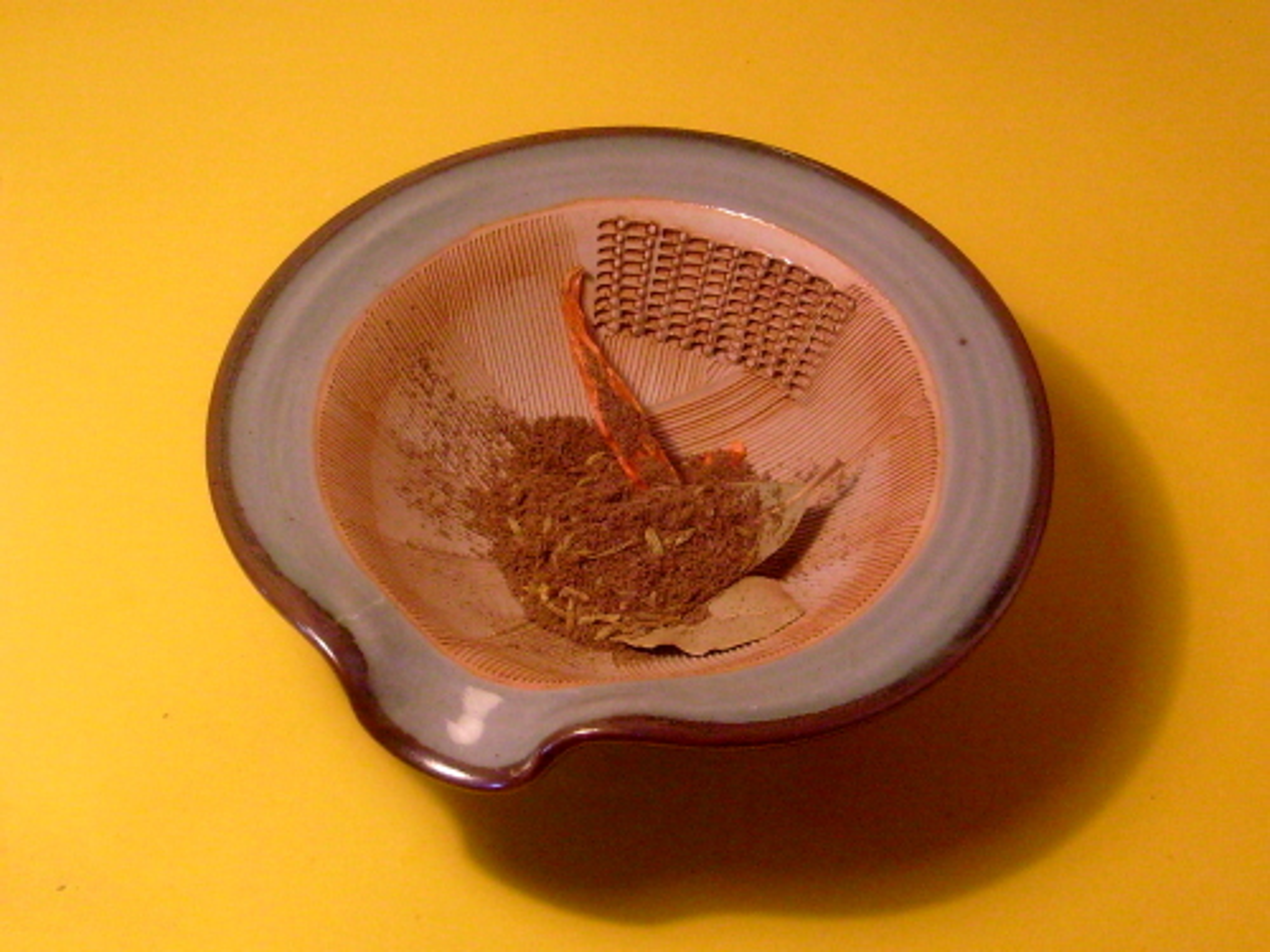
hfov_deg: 52.6
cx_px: 635
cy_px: 476
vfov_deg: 40.7
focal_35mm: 35
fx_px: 1284
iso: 120
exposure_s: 1/45
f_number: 2.8
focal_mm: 5.8
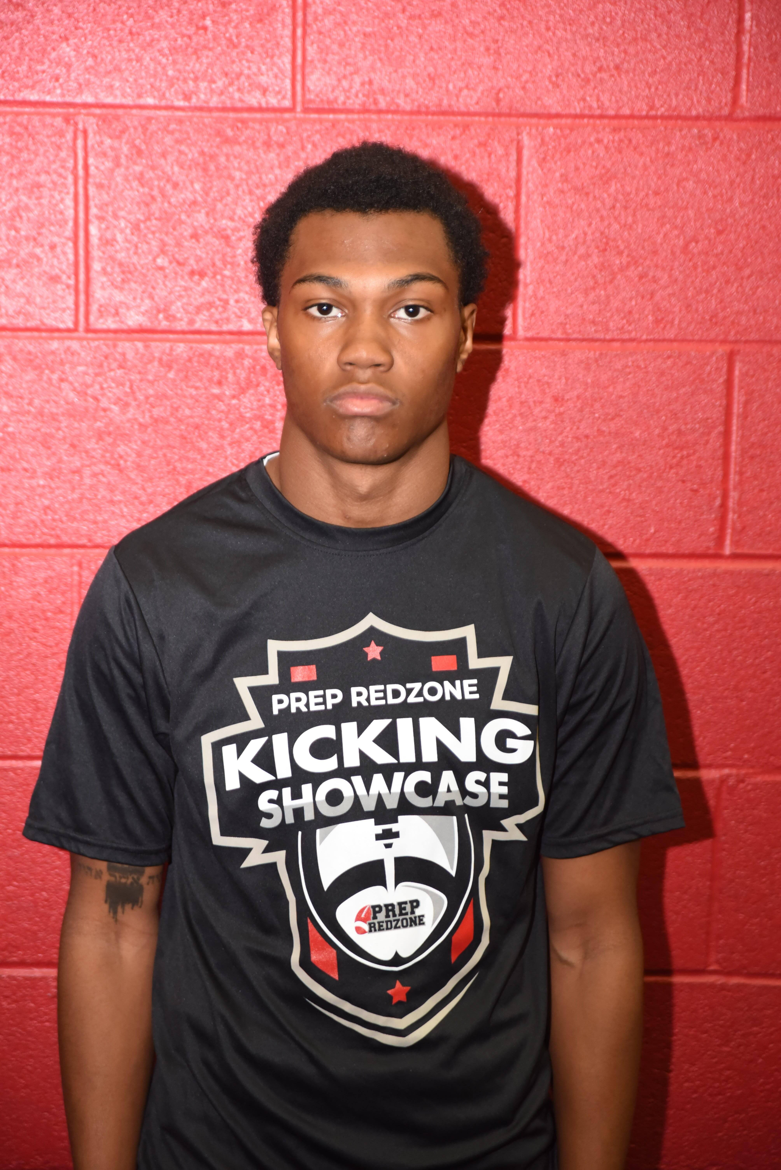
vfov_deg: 27.0
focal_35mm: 75
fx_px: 2438
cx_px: 390
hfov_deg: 18.2
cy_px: 585
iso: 2000
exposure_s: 1/250
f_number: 2.8
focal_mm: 75
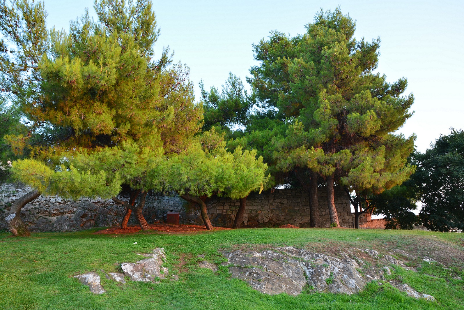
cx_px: 232
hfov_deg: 70.4
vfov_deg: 50.4
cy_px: 155
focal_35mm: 26
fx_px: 329
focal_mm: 17
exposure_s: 1/25
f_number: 9
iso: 400
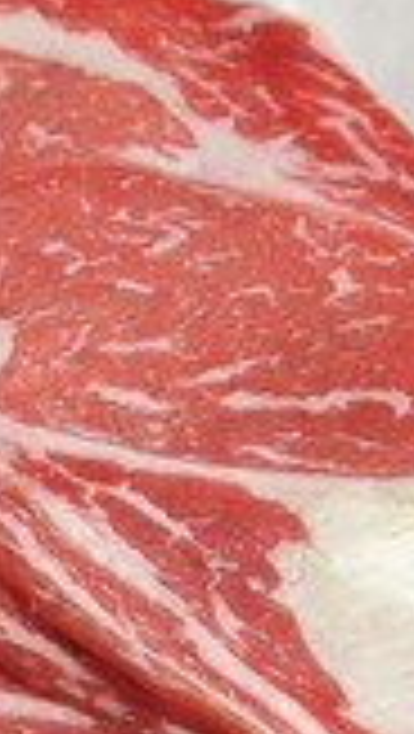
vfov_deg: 21.5
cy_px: 707
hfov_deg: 11.8
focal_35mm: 96
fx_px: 1869
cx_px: -310
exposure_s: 1/25
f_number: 2.8
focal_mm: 5.1
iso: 400
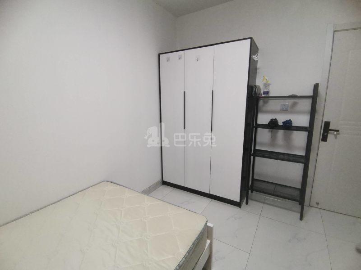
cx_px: 180
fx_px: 177
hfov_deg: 91.0
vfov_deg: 74.7
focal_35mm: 17
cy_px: 135
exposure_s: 1/33.3
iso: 250
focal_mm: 2.26
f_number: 2.2
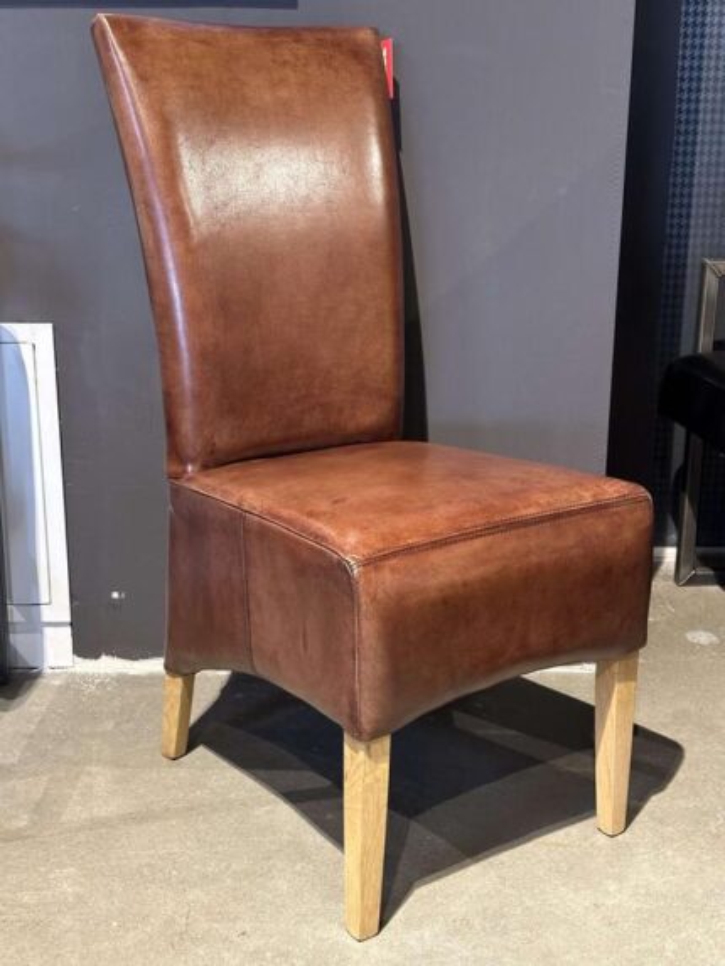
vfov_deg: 39.6
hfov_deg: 30.3
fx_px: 1340
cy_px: 483
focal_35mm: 48
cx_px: 362
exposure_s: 1/33
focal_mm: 6.86
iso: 500
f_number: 1.78
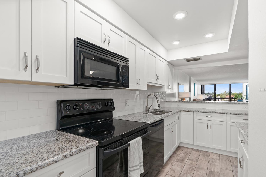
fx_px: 126
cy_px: 90
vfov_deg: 70.4
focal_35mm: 17
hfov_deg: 93.3
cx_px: 134
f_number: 7.1
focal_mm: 16
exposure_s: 1/6
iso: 400
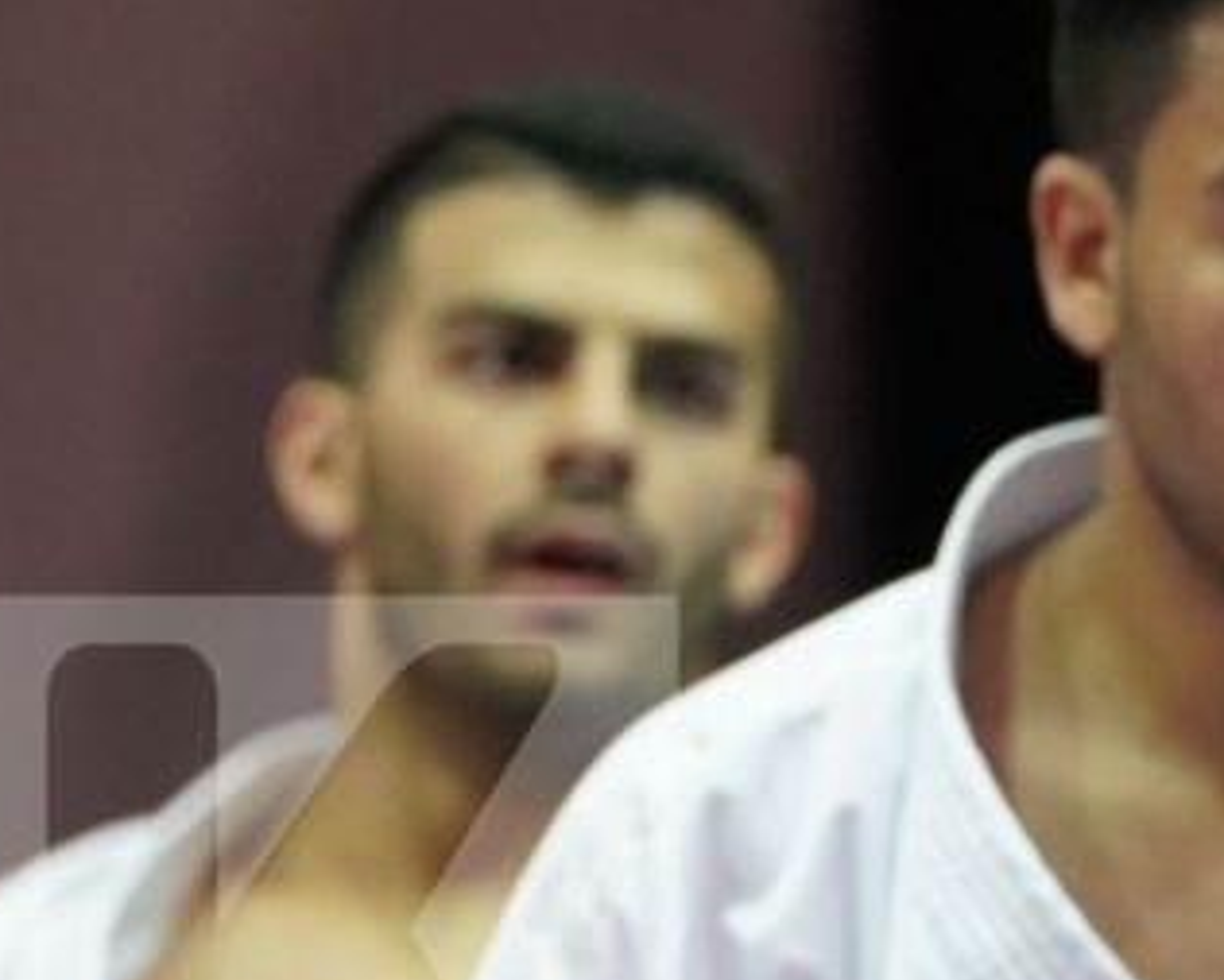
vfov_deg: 1.5
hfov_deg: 1.8
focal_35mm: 1068
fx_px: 38701
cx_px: 1631
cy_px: 949
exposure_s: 1/500
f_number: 2.8
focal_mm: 200
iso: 2000
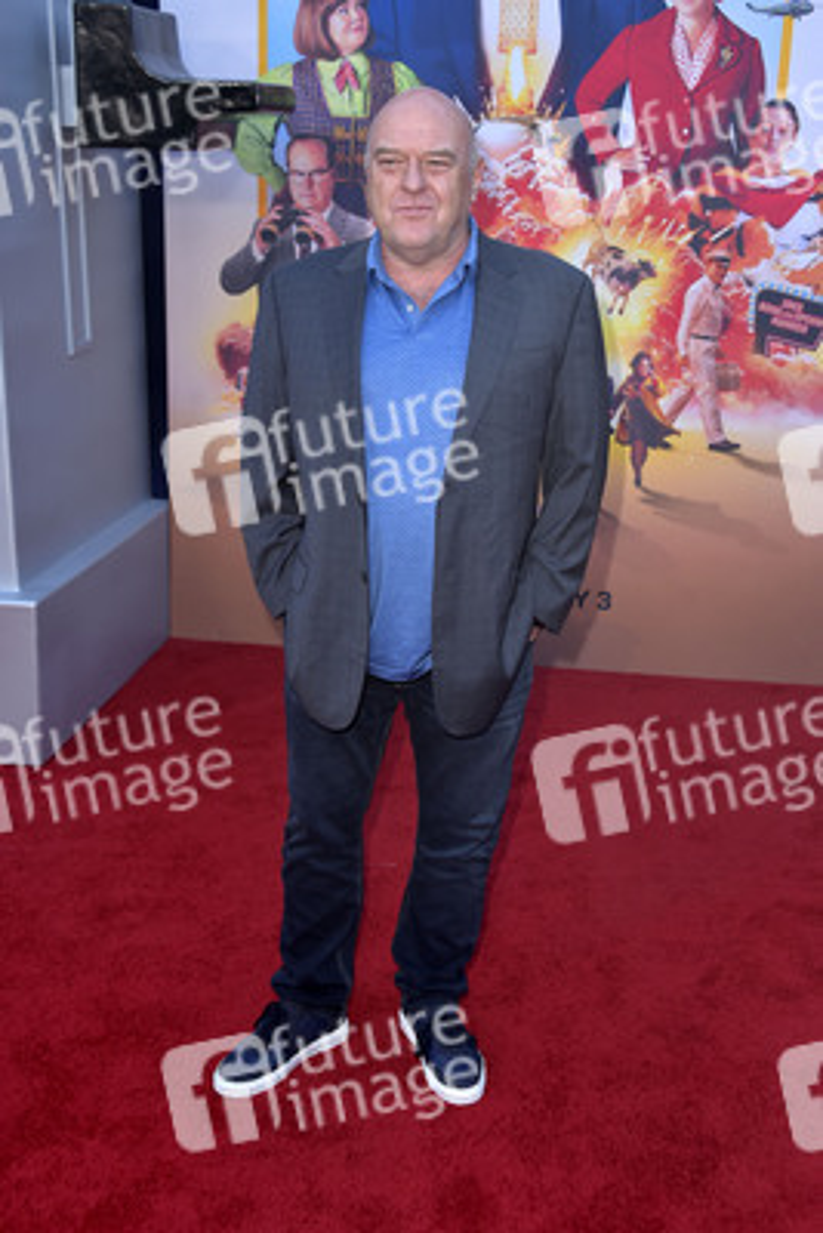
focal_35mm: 40
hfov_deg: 33.4
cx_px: 412
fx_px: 1370
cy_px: 616
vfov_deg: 48.4
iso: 400
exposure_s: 1/250
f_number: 6.3
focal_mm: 40
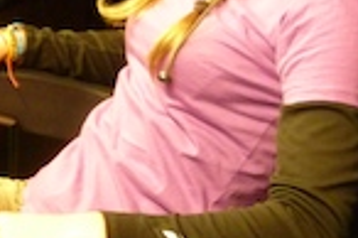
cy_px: -5
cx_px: 17
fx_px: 1361
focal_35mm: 137
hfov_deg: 14.8
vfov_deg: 9.9
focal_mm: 6.5
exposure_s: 1/8
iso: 400
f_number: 3.6
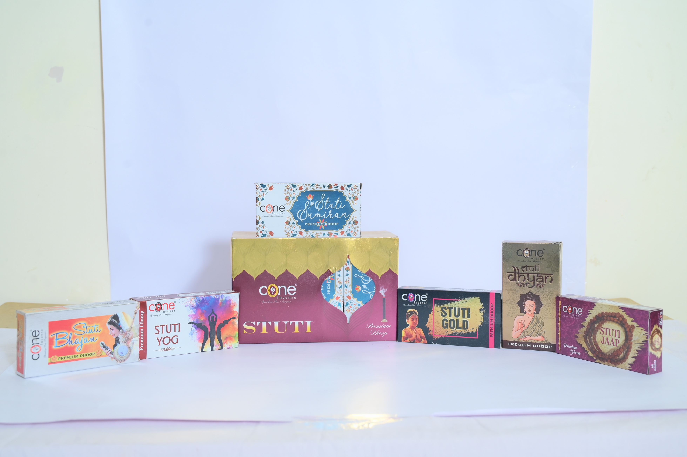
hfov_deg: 45.5
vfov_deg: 31.1
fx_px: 820
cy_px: 228
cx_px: 344
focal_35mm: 43
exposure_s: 1/125
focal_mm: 43
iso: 500
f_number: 6.3
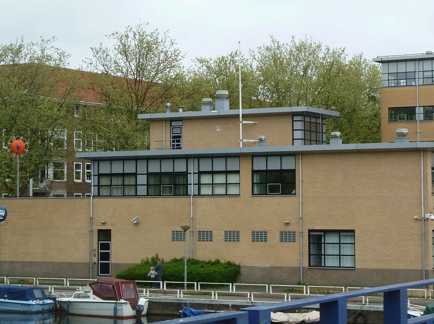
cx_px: 214
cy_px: 167
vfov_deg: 15.8
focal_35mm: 93
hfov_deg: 21.1
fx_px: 1164
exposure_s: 1/320
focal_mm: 12.8
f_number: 4.2
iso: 320
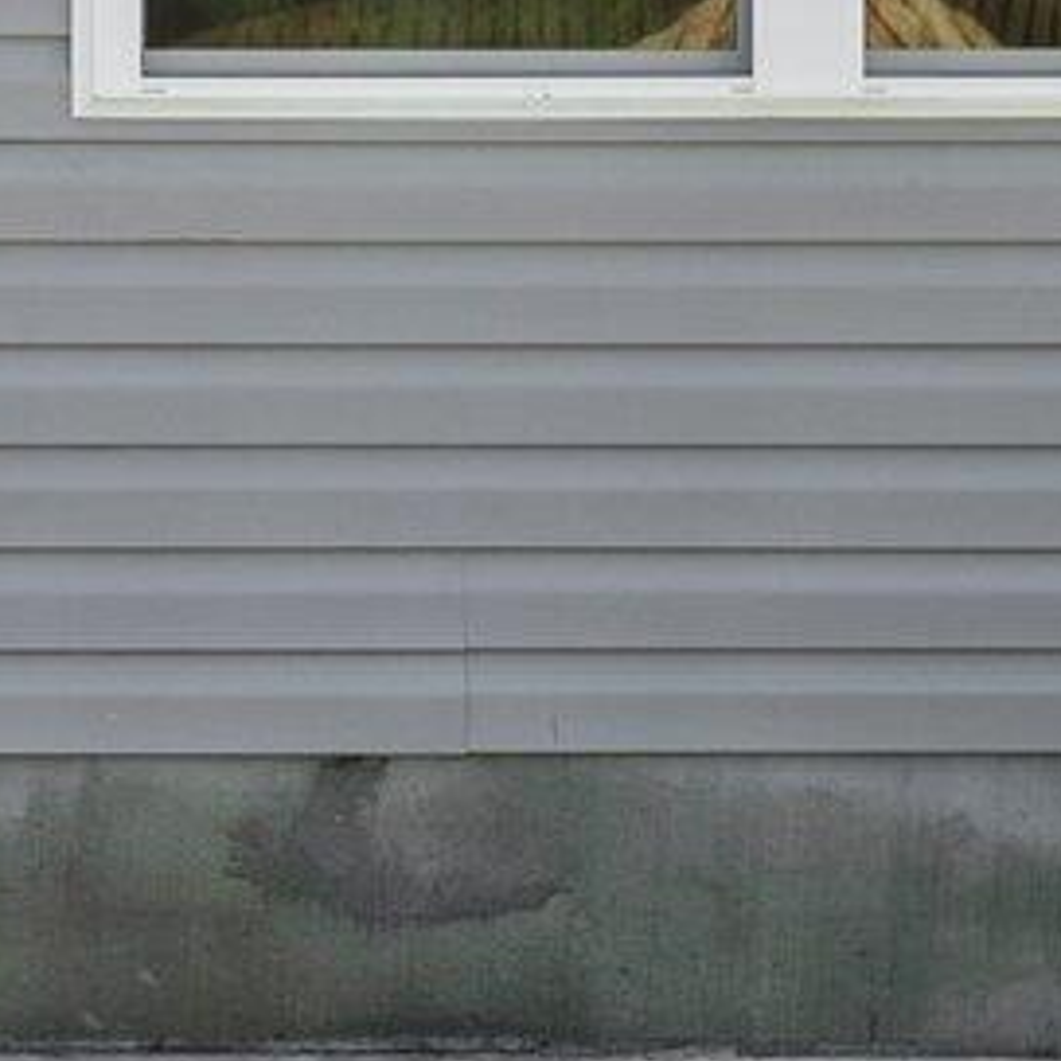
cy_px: 6
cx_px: -850
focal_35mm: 192
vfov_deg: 9.1
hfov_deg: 8.7
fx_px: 6658
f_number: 8
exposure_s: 1/200
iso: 100
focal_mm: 30
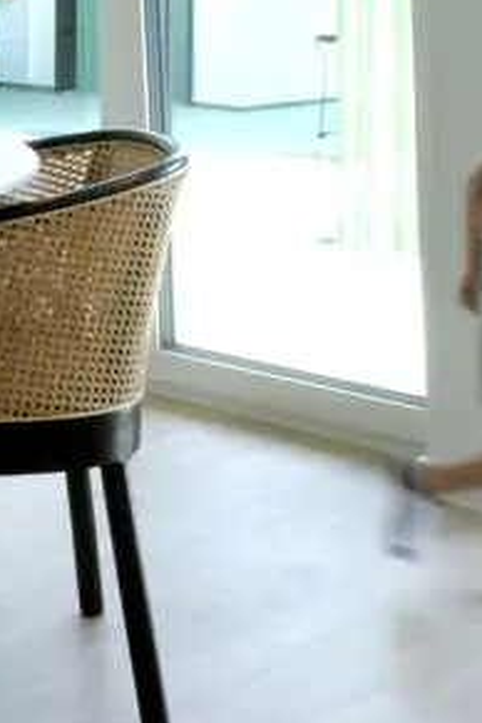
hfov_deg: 16.4
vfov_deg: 23.6
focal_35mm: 78
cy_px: -157
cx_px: -166
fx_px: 1566
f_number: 16
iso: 3200
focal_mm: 14
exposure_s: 1/80
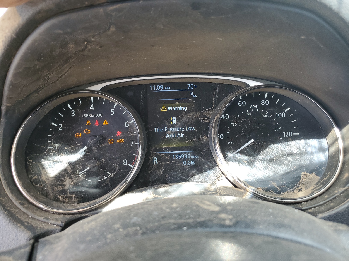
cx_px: 174
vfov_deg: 53.1
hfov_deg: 67.3
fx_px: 262
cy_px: 130
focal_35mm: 26
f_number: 1.5
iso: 64
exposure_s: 1/120
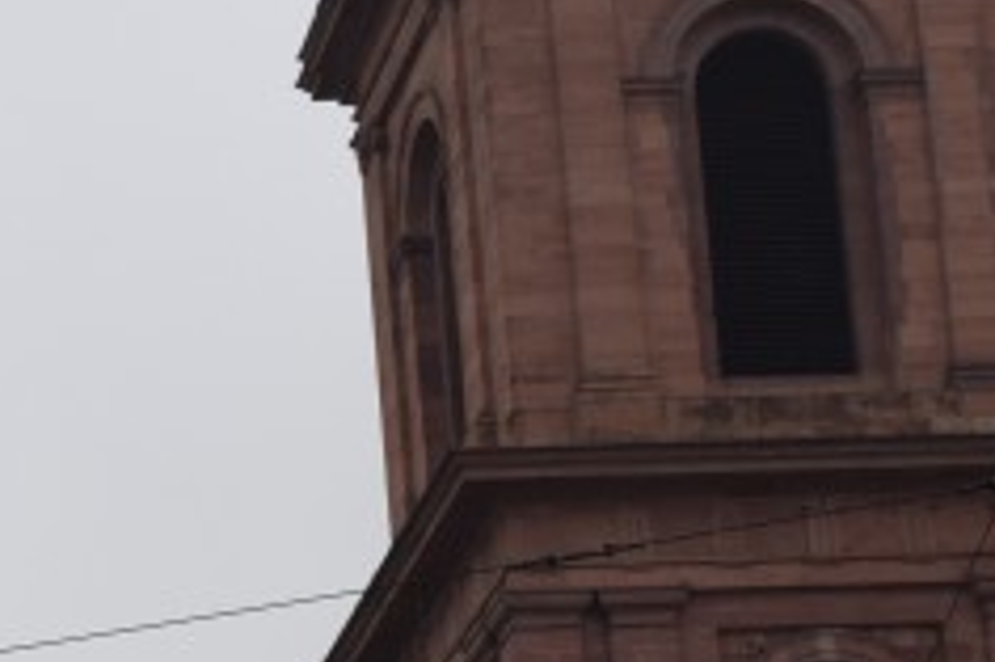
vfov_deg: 7.9
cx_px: -1121
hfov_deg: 10.9
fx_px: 4668
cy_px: 1147
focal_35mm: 169
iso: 400
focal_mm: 26
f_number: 8
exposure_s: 1/250
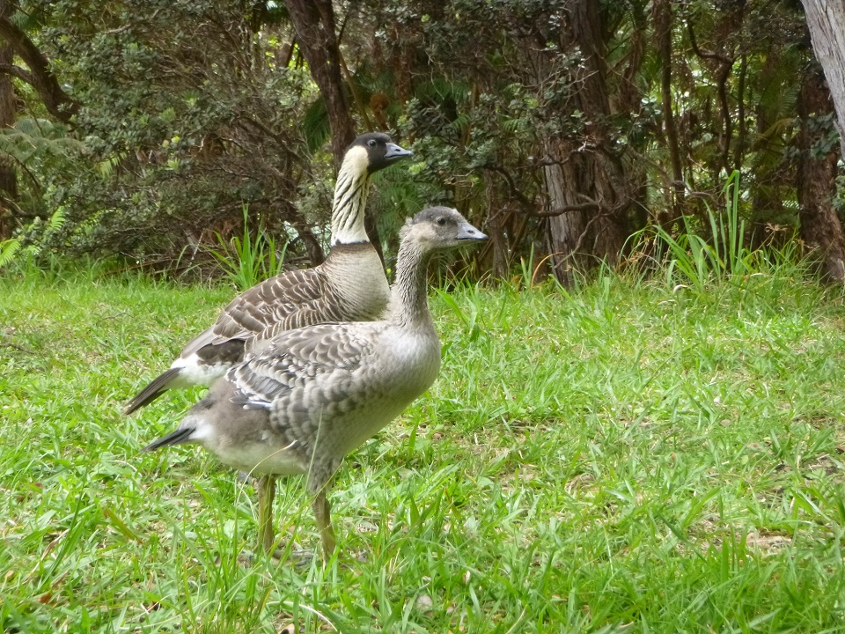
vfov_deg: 22.3
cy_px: 317
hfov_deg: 29.4
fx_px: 1611
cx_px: 422
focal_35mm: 66
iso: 400
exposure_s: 1/125
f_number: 5.4
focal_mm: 11.9
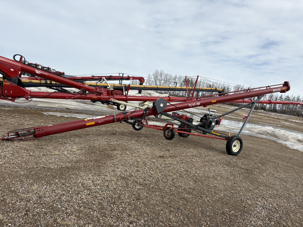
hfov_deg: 67.3
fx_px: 228
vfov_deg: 53.1
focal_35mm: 26
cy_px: 114
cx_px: 152
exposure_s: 1/7813
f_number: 1.6
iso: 50
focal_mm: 5.96
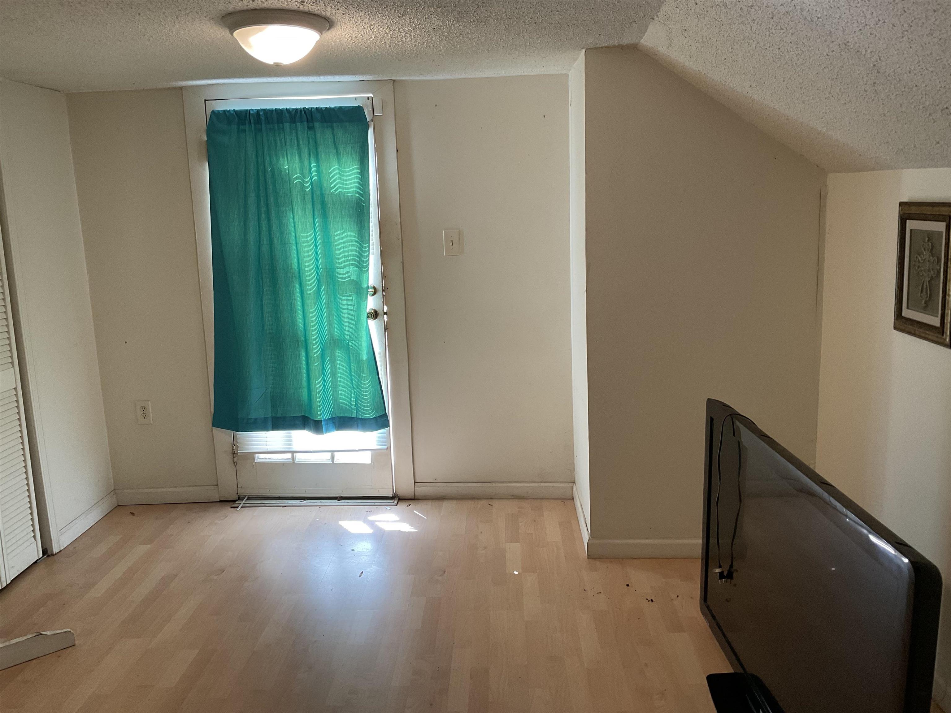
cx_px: 476
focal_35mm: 29
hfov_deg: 61.7
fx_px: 797
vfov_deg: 48.2
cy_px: 356
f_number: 1.8
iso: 80
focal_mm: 3
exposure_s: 1/60
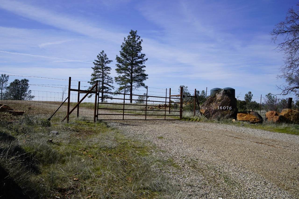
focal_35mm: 35
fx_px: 291
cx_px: 150
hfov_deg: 54.4
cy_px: 100
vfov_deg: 37.8
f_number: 14
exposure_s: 1/125
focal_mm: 35
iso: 100
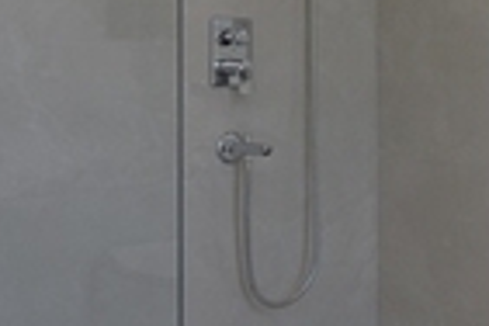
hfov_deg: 22.9
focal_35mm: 77
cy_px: 35
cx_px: 668
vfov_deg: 17.5
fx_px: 1046
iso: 200
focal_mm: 10
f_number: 5.6
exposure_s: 1/60
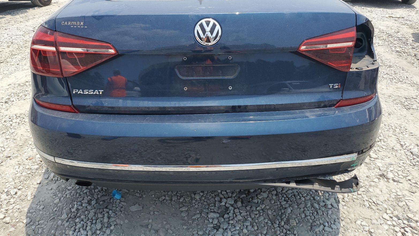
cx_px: 210
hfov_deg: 66.1
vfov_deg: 39.7
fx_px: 322
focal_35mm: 29
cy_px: 77
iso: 50
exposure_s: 1/2500
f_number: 1.5
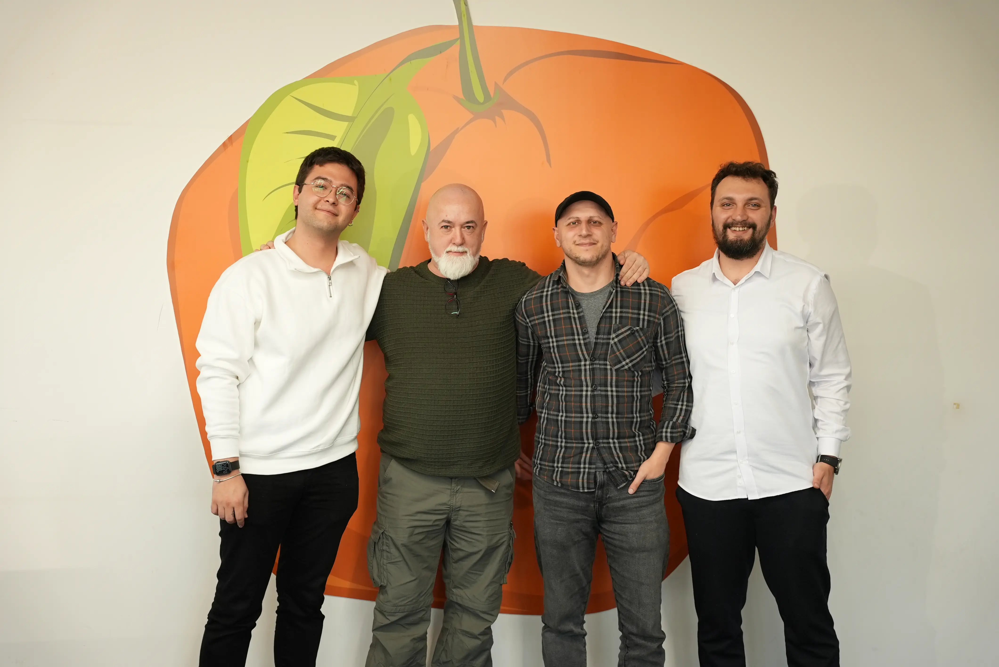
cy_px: 334
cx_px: 500
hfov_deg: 42.3
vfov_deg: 29.0
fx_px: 1291
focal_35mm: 46
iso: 1250
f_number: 2.8
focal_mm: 46.5
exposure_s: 1/160
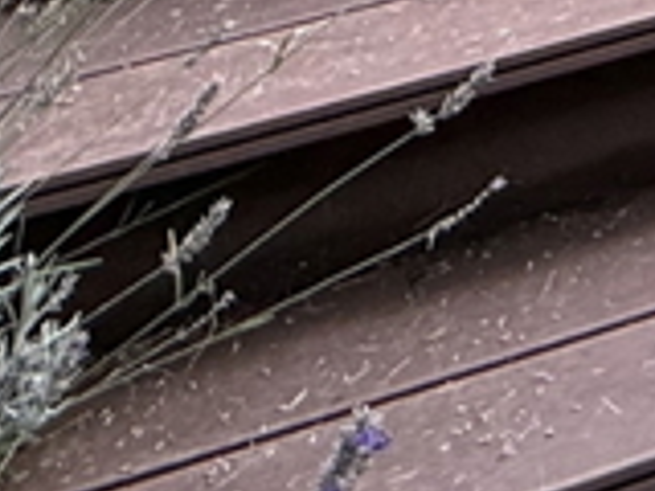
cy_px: -1330
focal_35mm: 105
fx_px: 1987
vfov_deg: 8.7
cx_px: 1150
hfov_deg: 16.1
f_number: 2.2
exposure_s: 1/197
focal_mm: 2.22
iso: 64
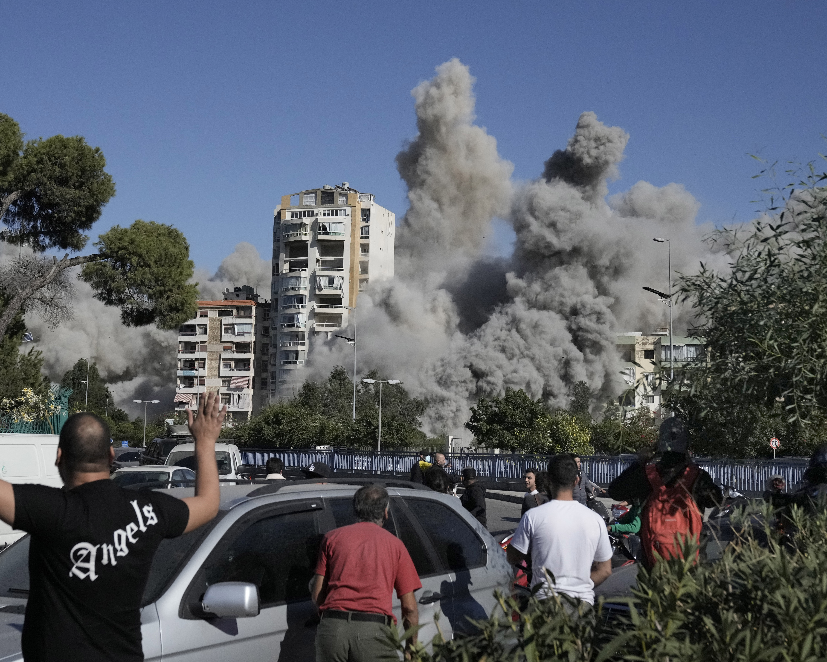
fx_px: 1150
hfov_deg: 39.4
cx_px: 340
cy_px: 319
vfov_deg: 32.1
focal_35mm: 47
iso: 3200
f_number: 5.6
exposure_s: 1/32000
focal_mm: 40
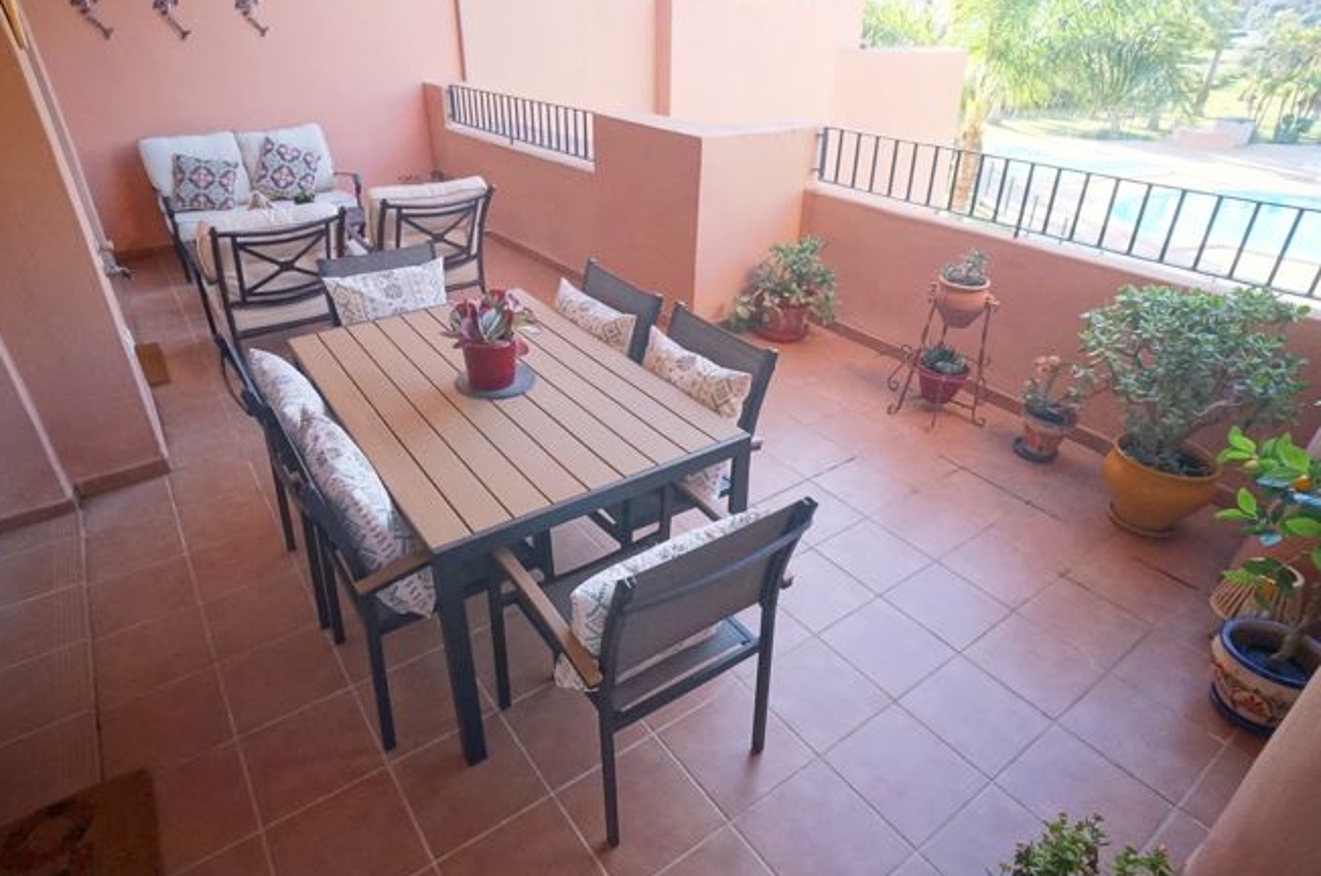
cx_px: 640
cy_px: 430
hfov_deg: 69.5
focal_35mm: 26
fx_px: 953
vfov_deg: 49.4
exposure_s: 1/640
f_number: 6.3
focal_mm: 16
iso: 6400
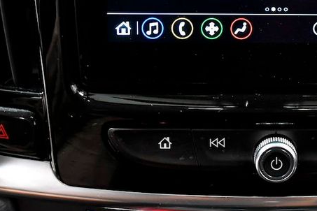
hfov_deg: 19.3
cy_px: -13
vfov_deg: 13.0
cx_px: 276
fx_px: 916
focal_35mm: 104
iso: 2500
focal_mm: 31
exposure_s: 1/200
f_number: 3.5
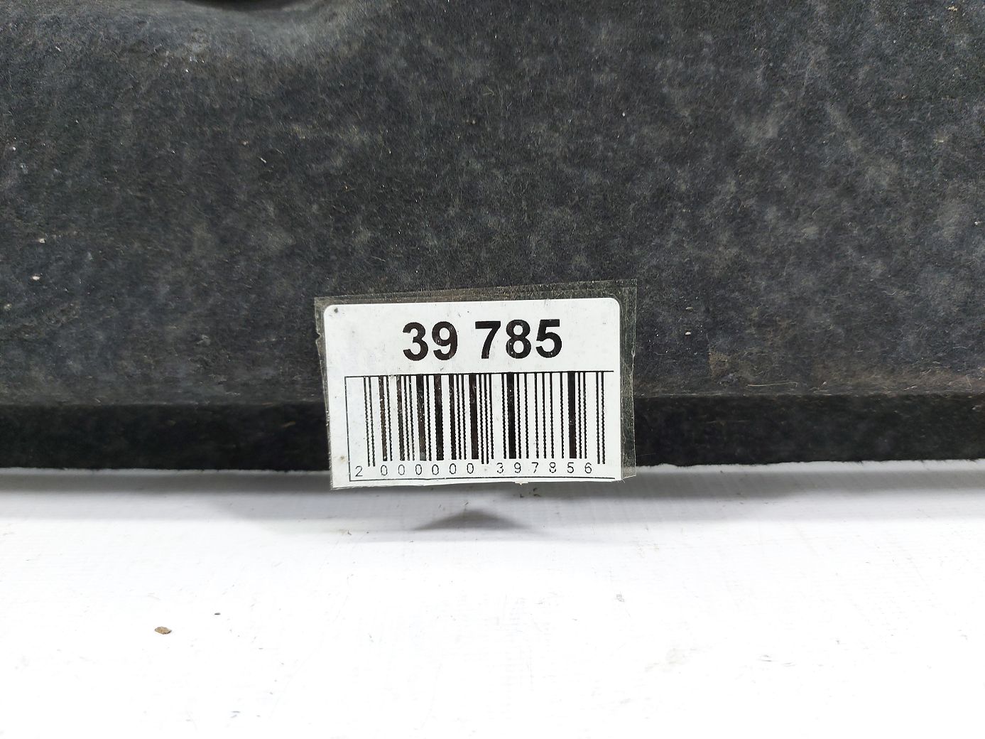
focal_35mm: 24
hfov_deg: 71.6
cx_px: 492
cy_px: 370
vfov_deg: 56.8
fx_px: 683
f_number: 1.8
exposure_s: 1/50
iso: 80
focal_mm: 5.23
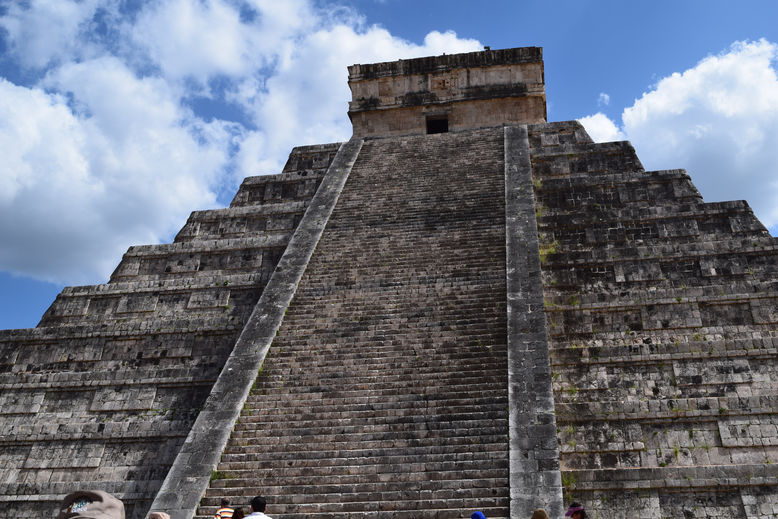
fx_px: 843
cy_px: 260
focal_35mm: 39
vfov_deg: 34.2
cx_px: 389
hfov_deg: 49.6
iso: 250
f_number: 11
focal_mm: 26
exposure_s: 1/500
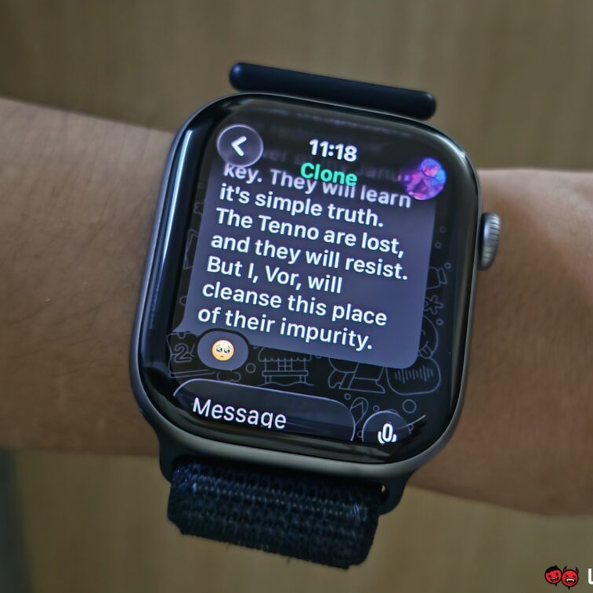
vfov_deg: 31.1
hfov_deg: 31.1
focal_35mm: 55
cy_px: 297
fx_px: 1066
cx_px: 314
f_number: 1.6
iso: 400
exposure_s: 1/50
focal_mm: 5.4
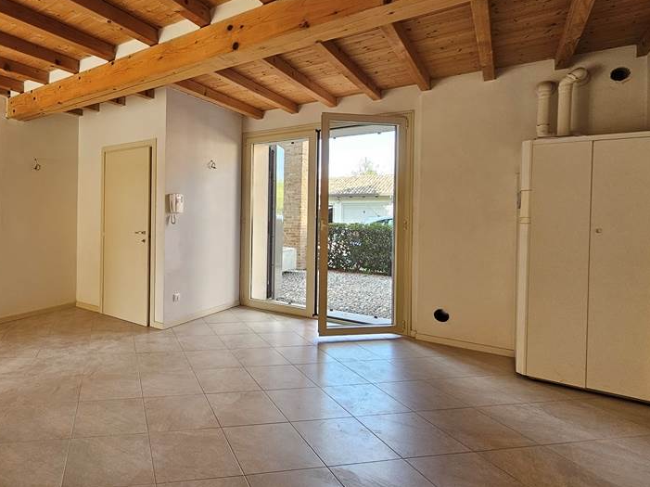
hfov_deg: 79.6
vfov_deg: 68.4
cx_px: 180
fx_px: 357
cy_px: 216
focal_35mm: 19
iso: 80
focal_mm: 2.2
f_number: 2.2
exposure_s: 1/60
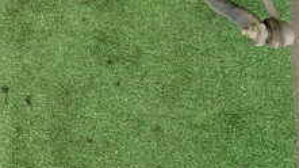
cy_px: -75
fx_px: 586
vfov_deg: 15.2
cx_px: -83
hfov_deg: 25.0
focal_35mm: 74
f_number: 2.8
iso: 100
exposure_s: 1/125
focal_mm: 4.5
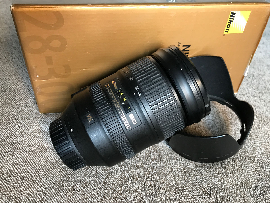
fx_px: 218
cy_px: 102
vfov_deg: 49.7
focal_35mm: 28
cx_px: 135
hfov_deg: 63.4
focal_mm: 3.99
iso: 64
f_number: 1.8
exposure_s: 1/17
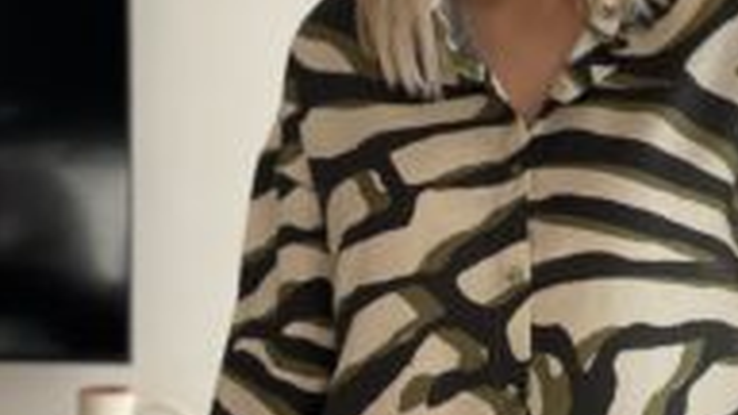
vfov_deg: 10.3
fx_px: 2309
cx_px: 534
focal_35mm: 118
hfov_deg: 18.1
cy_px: 200
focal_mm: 6
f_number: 2
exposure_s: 1/227
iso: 25
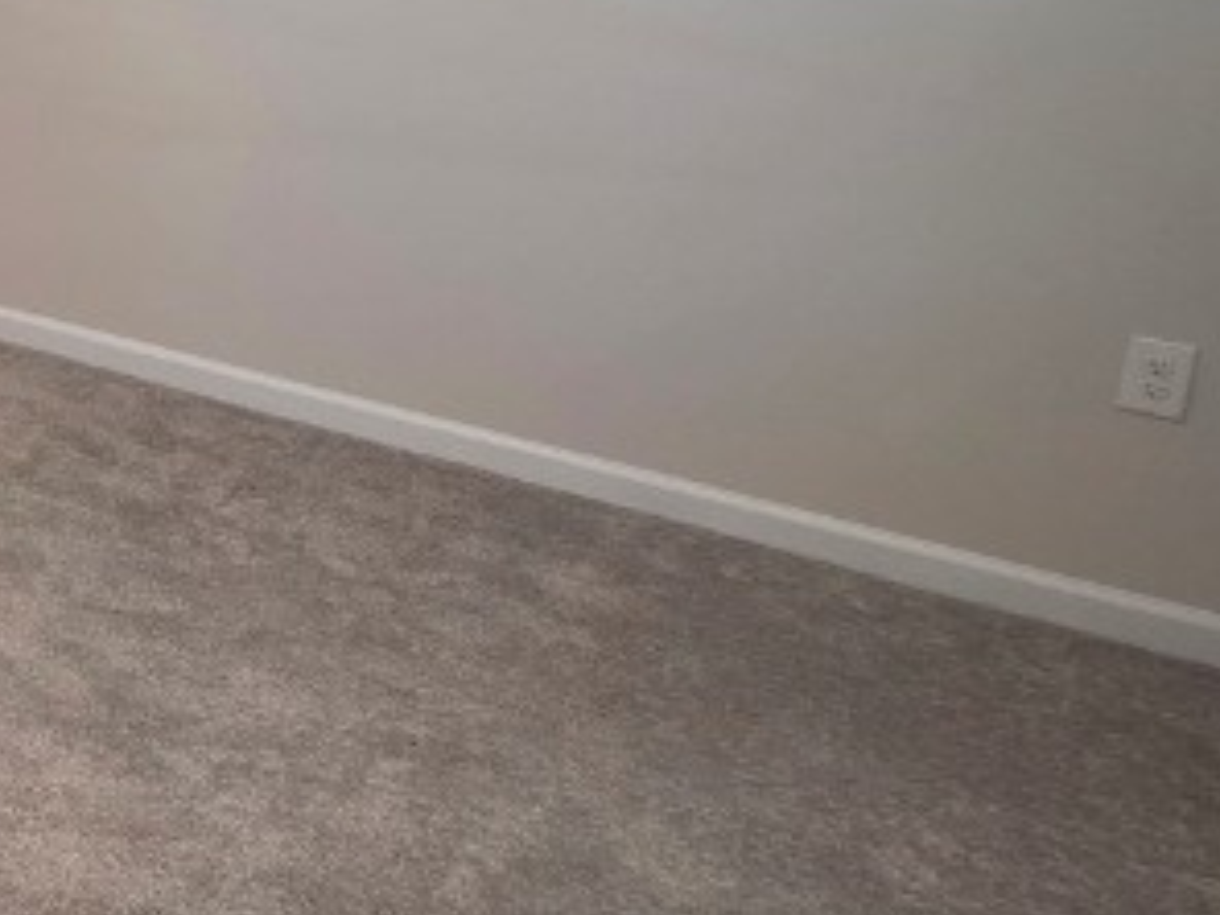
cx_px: -429
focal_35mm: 45
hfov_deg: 31.0
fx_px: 1586
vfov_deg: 30.6
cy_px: 70
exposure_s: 1/60
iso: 200
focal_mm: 2.2
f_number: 1.9
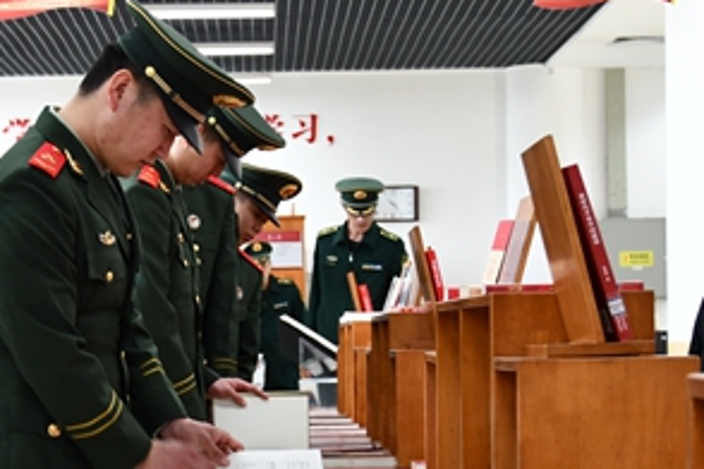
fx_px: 1955
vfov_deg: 13.6
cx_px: 194
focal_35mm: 100
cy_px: 360
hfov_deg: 20.3
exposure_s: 1/30
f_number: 4
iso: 800
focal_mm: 28
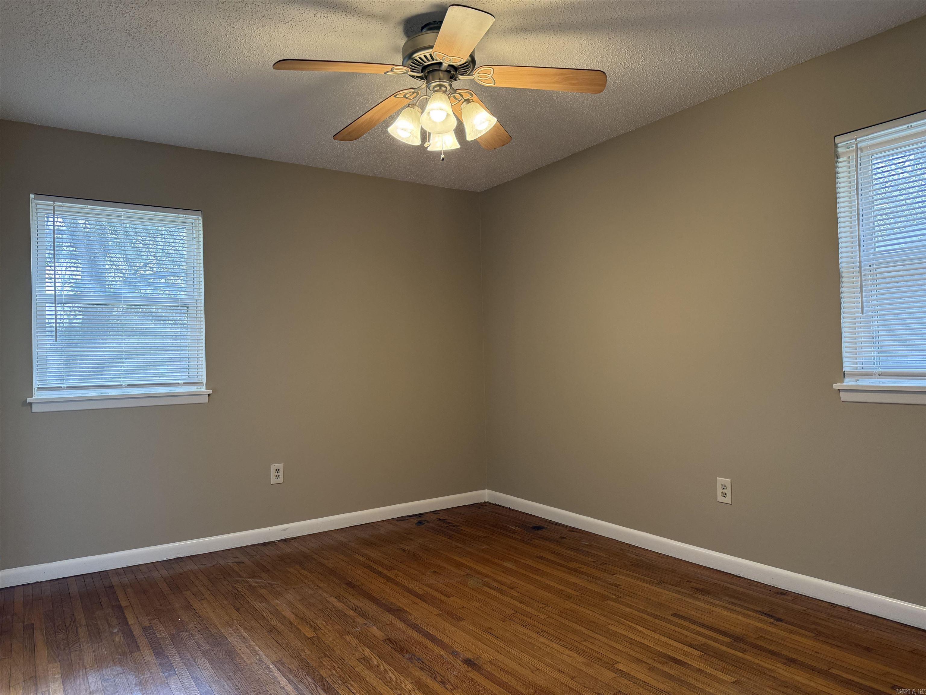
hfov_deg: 71.6
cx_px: 463
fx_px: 642
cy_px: 348
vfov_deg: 56.8
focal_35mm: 24
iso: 200
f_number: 1.78
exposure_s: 1/120
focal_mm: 6.76
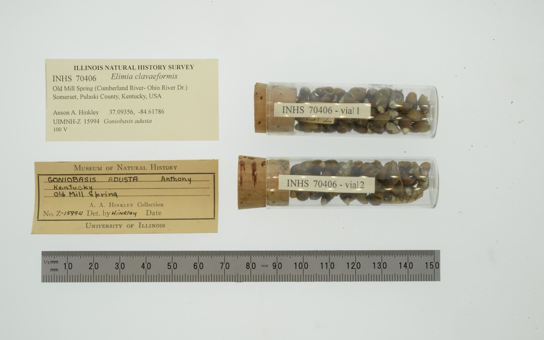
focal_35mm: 62
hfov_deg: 33.0
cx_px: 270
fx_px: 919
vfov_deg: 21.0
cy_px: 180
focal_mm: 60
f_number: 32
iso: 100
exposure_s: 1/13
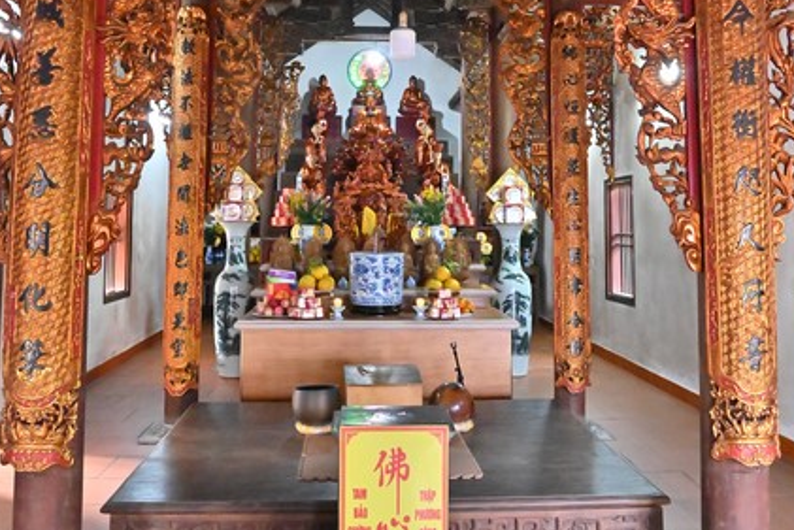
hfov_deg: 51.9
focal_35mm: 37
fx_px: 816
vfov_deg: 35.2
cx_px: 392
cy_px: 130
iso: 18000
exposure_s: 1/60
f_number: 10
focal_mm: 24
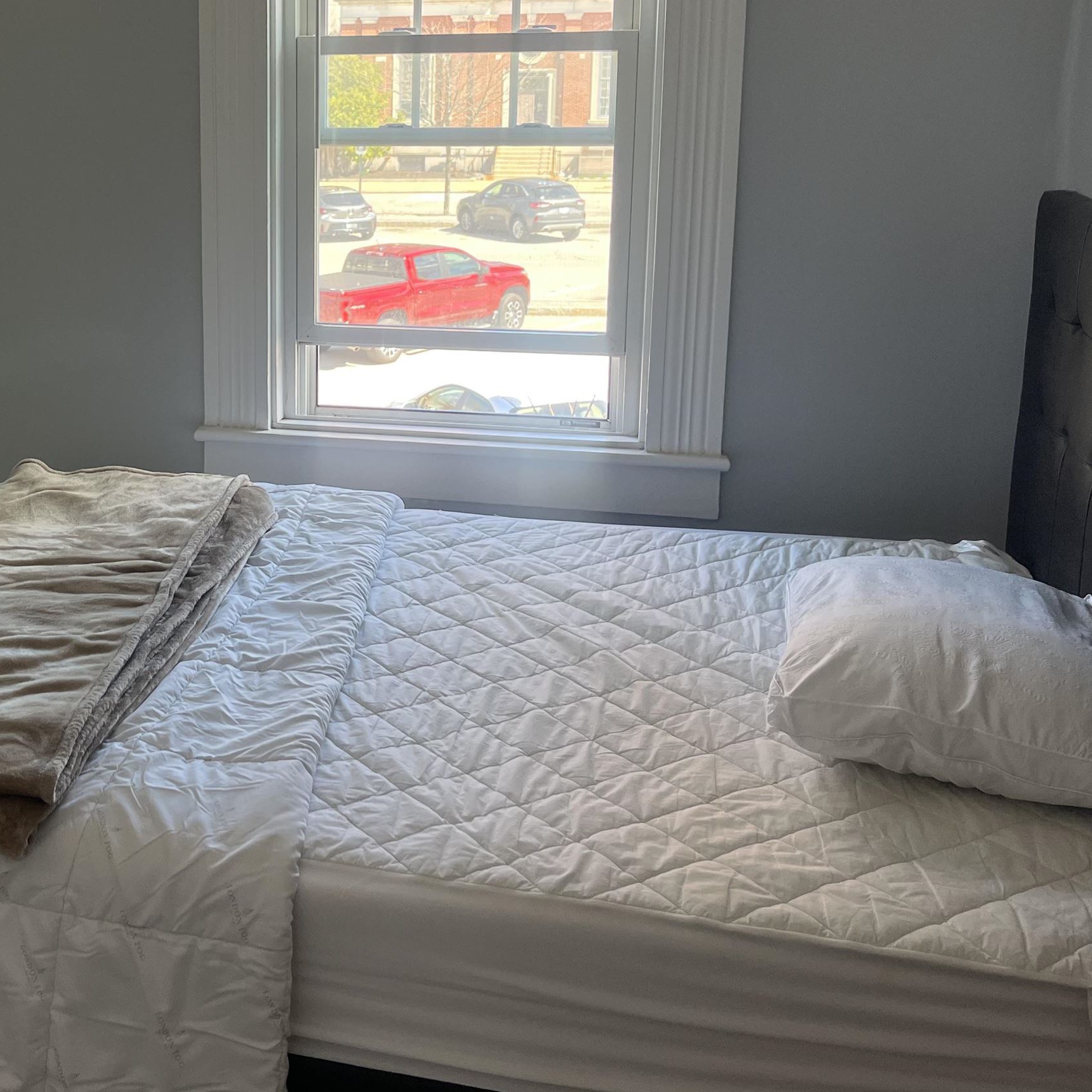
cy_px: 355
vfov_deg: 39.5
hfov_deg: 38.5
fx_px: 1499
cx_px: 216
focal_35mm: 42
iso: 64
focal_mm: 5.1
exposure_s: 1/153
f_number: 1.6
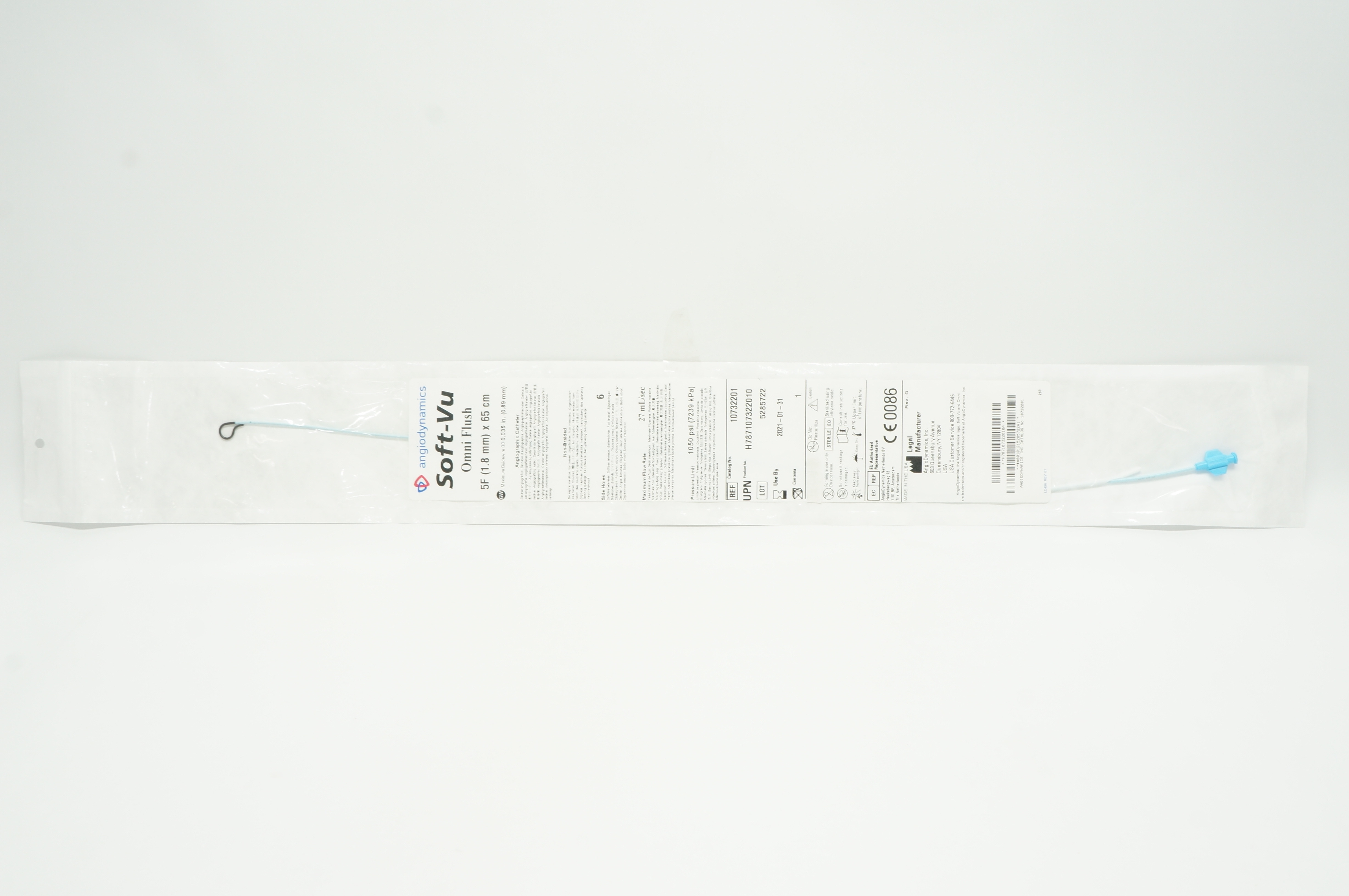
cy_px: 448
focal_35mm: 33
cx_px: 674
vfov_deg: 39.9
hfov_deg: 57.3
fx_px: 1235
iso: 400
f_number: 11
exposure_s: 1/15
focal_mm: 22
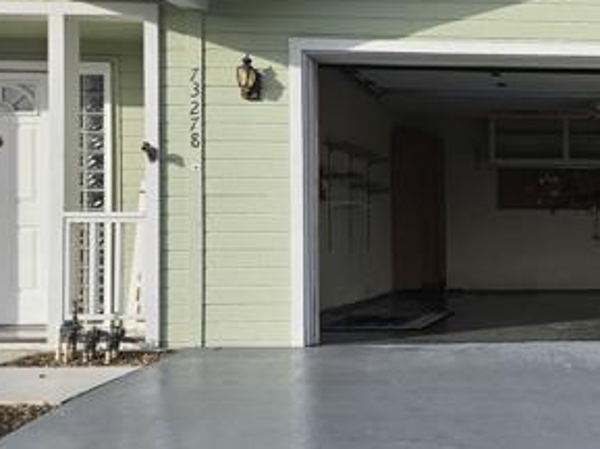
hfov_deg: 33.4
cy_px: 254
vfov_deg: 28.5
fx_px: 883
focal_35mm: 51
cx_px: 637
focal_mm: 5.4
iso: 25
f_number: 1.8
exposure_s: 1/1925
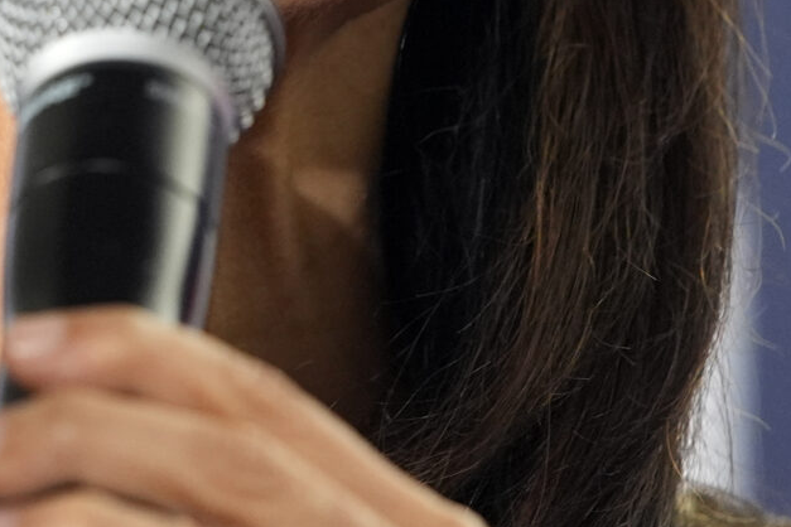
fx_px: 17928
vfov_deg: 1.7
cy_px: -109
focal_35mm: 816
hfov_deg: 2.5
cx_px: -125
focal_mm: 200
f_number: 2.8
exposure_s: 1/640
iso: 2000
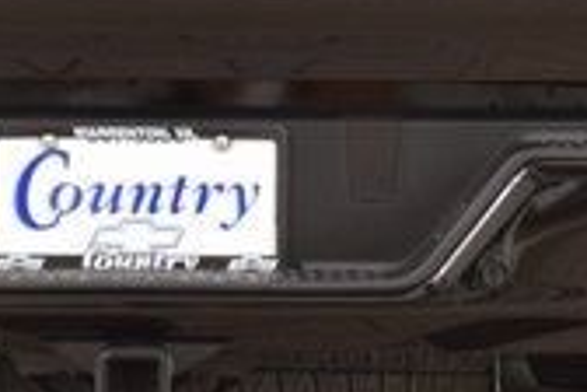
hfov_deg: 7.5
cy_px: -30
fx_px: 4484
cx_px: 150
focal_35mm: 275
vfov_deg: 5.0
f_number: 5.3
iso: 1600
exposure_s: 1/30
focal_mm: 48
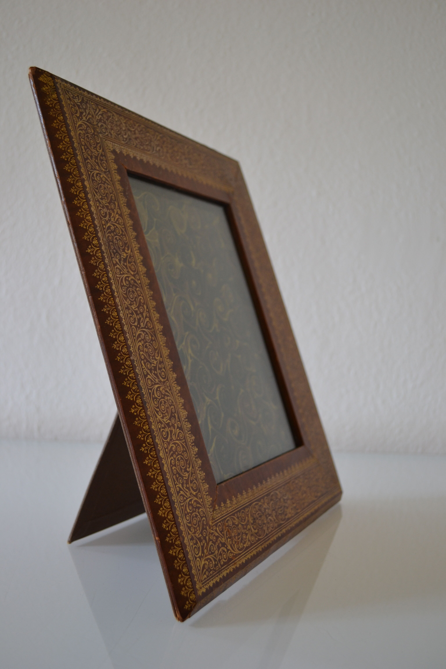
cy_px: 334
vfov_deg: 53.1
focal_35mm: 36
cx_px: 223
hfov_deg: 36.9
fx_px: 669
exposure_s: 1/50
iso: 400
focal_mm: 24
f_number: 4
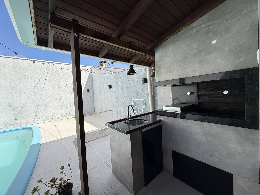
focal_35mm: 14
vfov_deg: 85.7
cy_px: 98
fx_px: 105
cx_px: 130
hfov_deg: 102.1
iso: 64
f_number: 2.2
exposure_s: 1/1211
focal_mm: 2.22
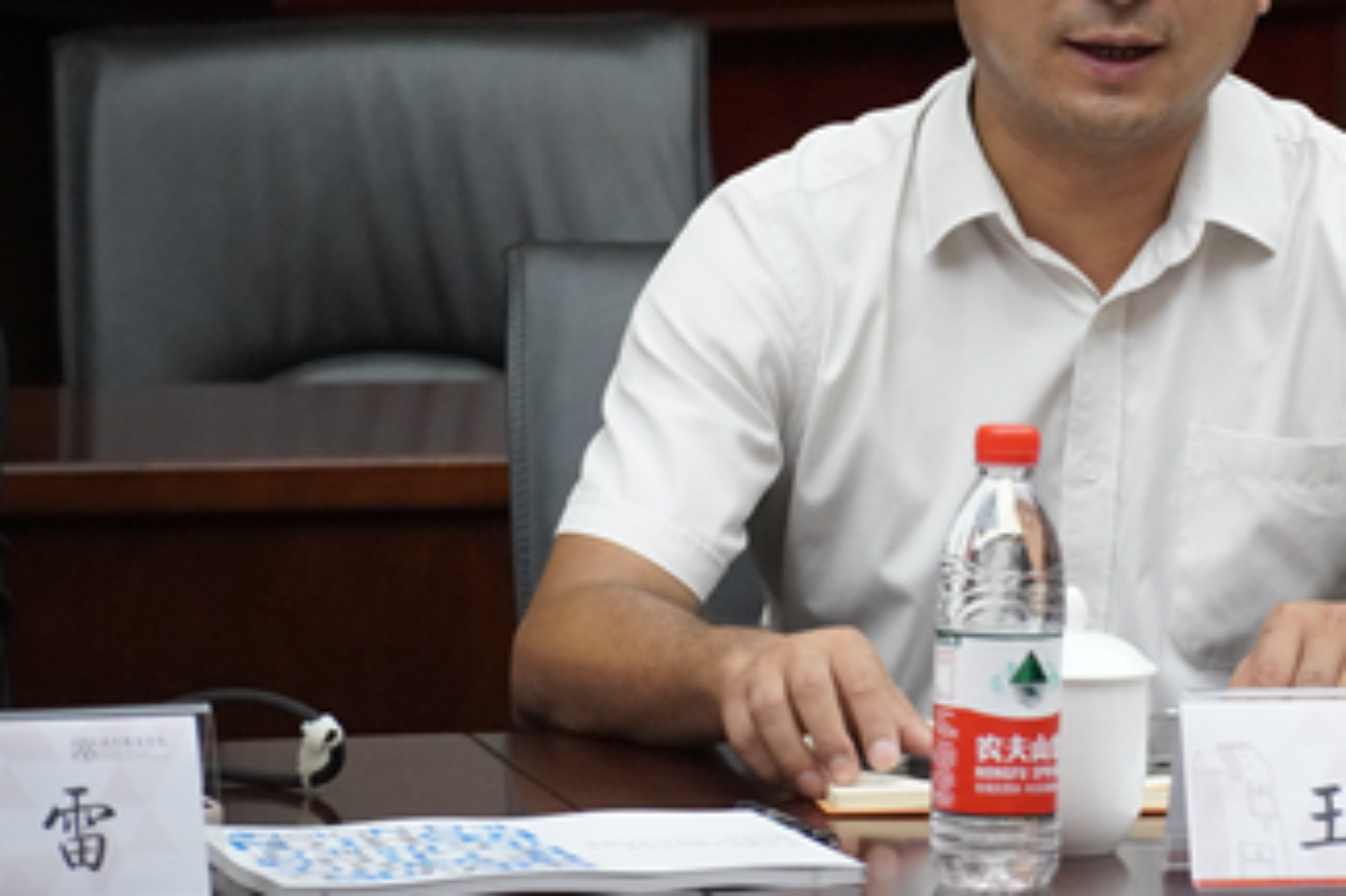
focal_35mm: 314
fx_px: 11725
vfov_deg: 4.4
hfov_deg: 6.6
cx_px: 1029
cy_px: 285
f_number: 5.6
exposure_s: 1/250
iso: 5000
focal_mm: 135
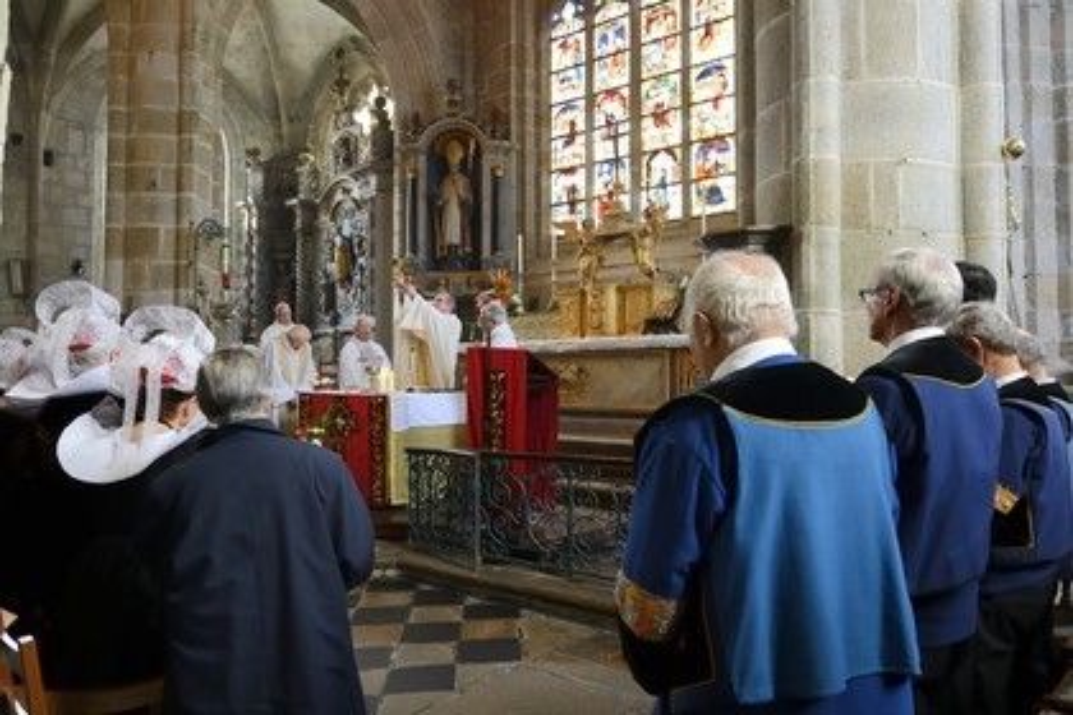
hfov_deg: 67.4
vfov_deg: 47.9
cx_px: 536
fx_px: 805
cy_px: 358
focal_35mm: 27
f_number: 5.6
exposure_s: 1/30
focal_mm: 27
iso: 1600
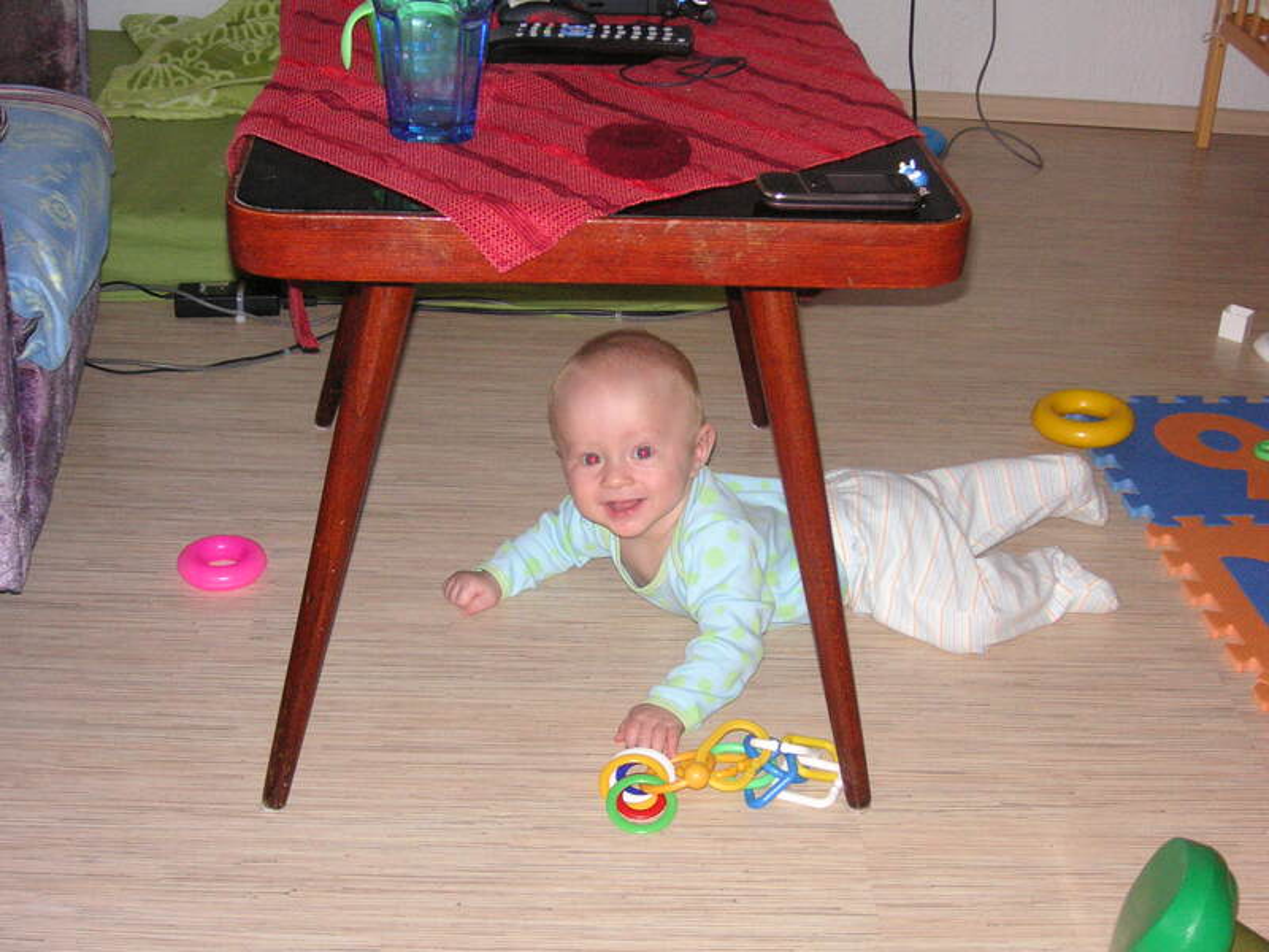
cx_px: 634
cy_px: 476
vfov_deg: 29.1
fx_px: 1833
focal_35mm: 50
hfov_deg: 38.2
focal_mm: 8.4
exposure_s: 1/45
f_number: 3.4
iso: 160
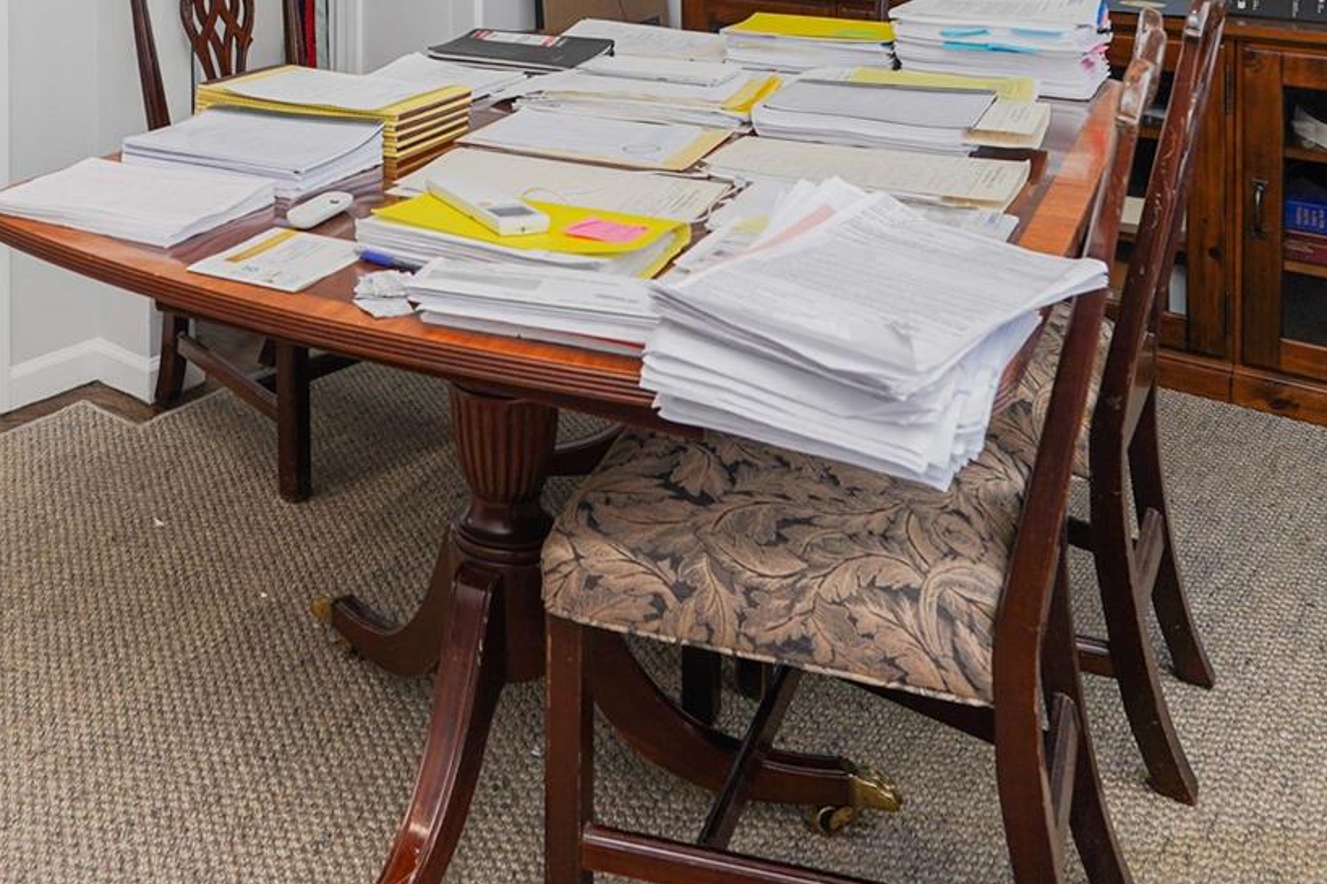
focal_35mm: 41
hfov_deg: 44.8
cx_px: 267
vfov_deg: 28.4
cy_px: -164
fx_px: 1520
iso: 100
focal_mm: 16.5
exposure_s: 1/40
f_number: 4.5
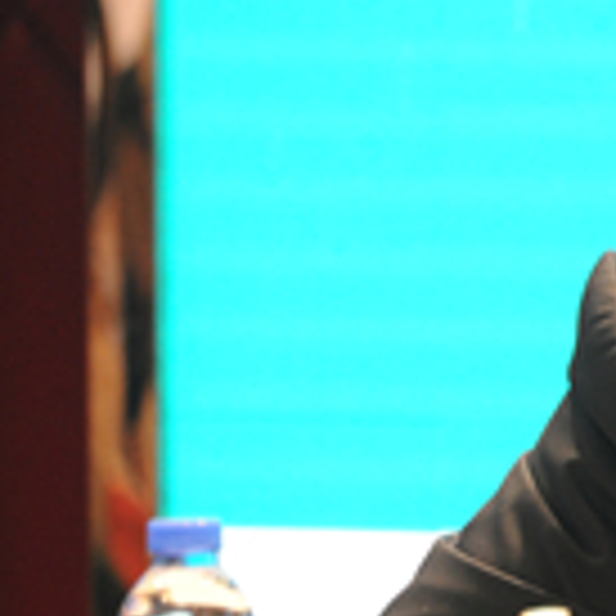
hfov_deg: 2.6
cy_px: 110
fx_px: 13469
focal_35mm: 669
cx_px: 1192
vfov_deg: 2.6
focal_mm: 180
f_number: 5
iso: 1600
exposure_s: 1/100
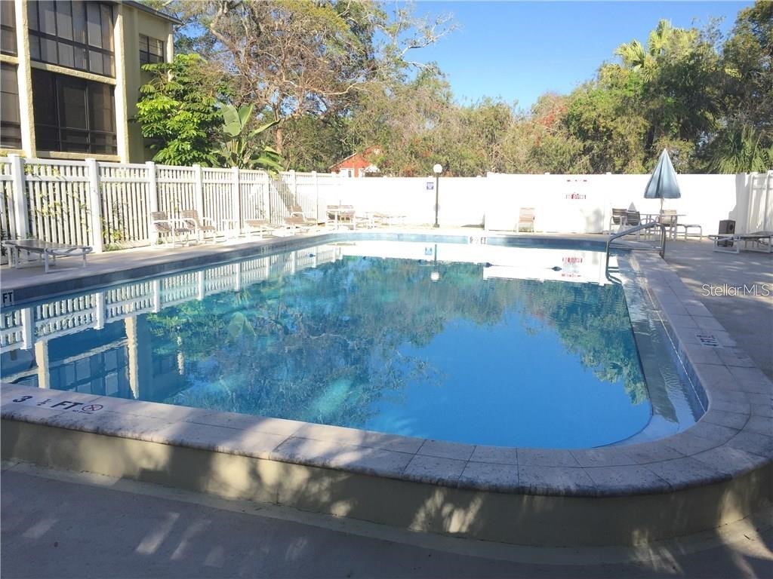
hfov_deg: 61.7
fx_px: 648
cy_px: 290
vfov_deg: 48.2
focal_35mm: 29
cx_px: 386
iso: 32
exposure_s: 1/920
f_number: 2.2
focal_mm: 4.15
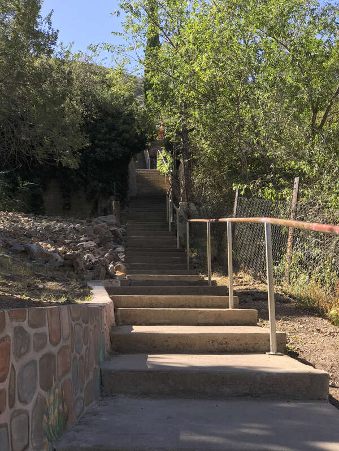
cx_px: 170
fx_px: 744
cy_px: 226
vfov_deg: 33.8
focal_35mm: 57
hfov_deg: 25.7
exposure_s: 1/225
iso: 20
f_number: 2.8
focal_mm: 6.6
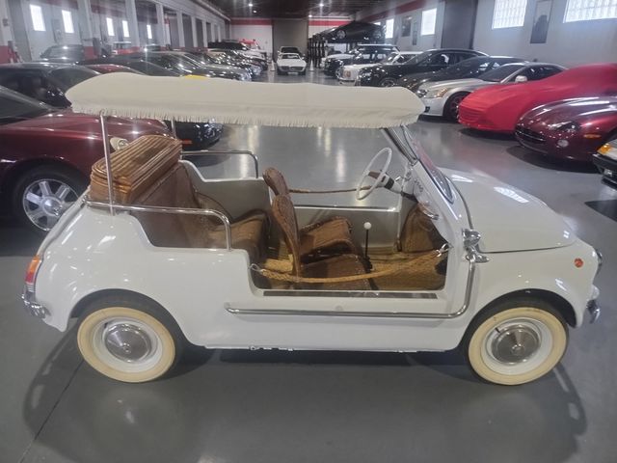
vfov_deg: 54.9
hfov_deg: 69.4
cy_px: 232
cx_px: 308
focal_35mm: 25
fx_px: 446
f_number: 1.7
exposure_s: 1/60
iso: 126
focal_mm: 4.71
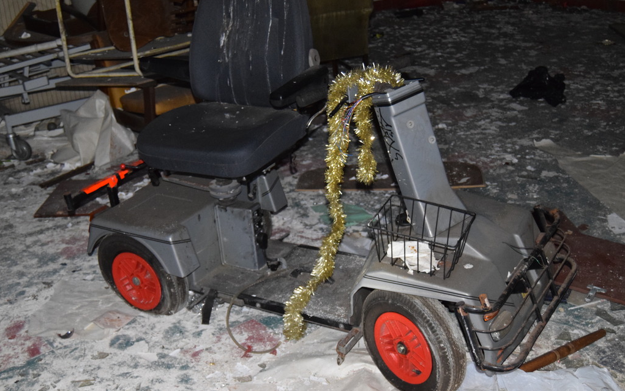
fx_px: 783
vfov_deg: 28.0
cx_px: 312
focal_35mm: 46
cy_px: 190
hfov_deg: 43.5
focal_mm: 30
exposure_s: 1/60
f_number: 4.2
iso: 3200
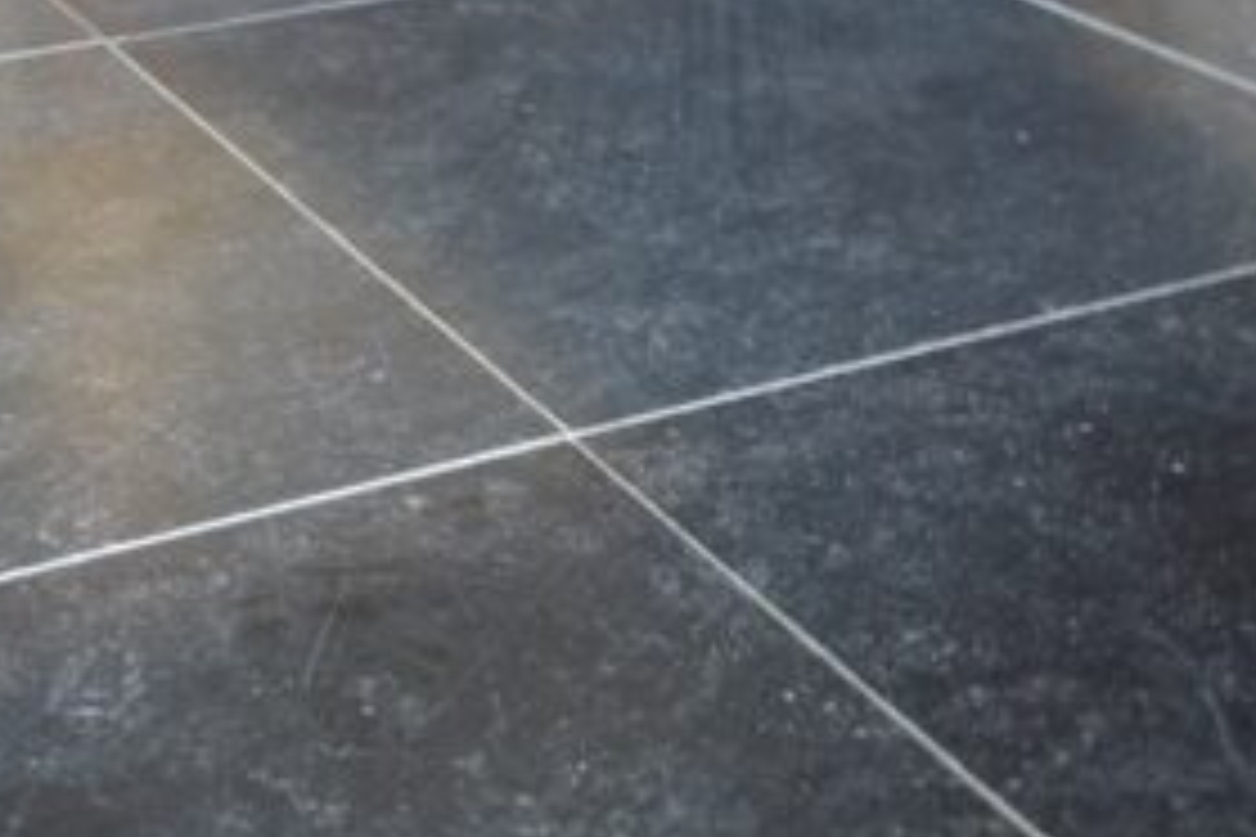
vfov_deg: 21.6
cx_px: 252
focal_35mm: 63
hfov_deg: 31.1
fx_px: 2198
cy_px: 405
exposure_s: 1/15
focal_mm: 26
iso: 1250
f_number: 4
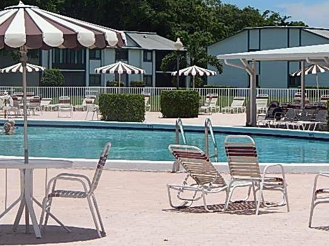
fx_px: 1339
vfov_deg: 10.5
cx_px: 187
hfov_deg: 14.0
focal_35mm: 141
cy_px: 99
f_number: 9.2
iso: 125
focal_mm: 20.5
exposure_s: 1/400
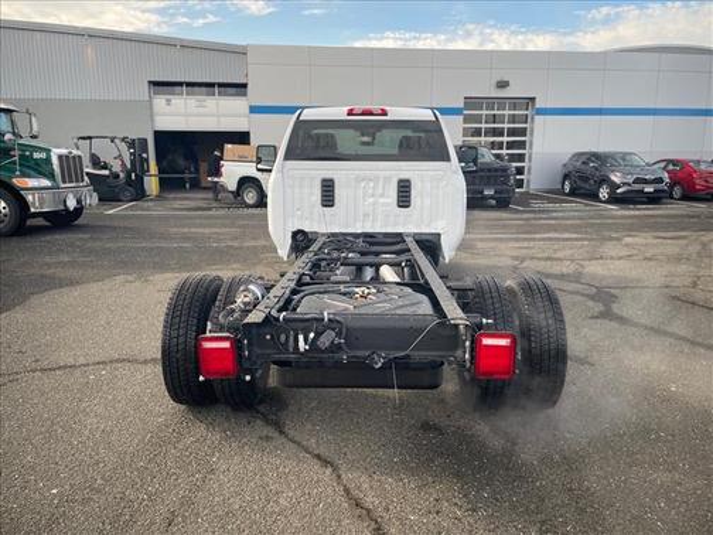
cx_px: 356
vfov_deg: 53.1
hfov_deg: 67.3
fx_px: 536
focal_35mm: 26
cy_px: 268
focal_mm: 4.2
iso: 32
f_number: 1.6
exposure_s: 1/373
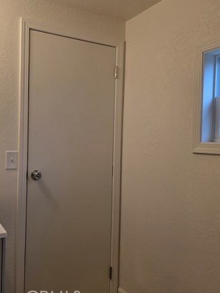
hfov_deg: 41.7
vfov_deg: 53.9
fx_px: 288
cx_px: 91
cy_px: 144
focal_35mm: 34
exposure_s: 1/120
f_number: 1.7
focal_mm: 6.3
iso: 25
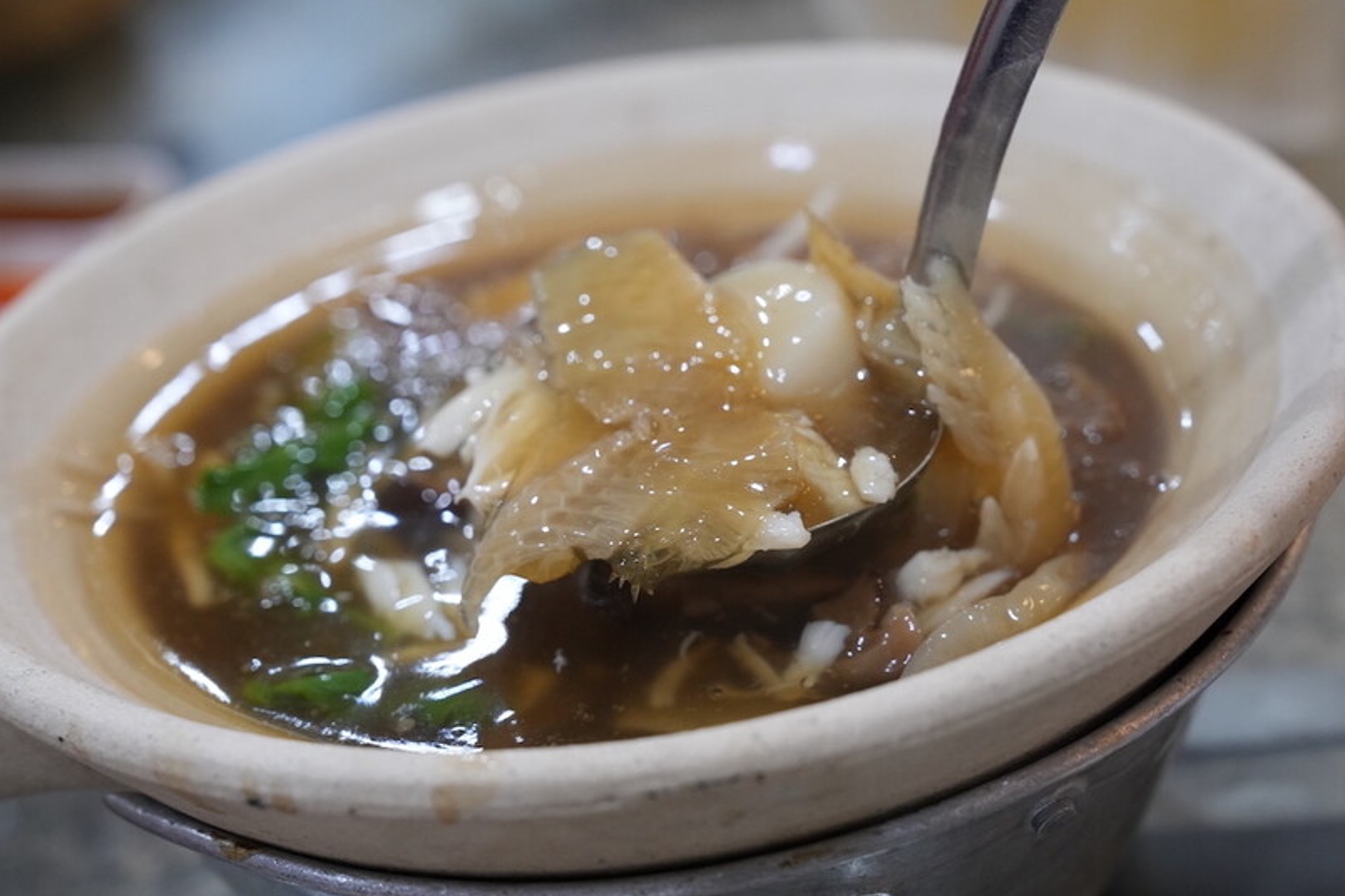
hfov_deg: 27.3
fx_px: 2765
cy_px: 445
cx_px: 662
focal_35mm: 74
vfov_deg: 18.4
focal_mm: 70
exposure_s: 1/80
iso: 3200
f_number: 5.6
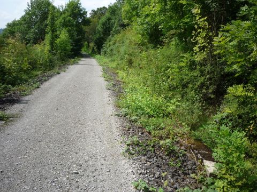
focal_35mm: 32
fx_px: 238
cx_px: 128
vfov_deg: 44.2
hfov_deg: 56.8
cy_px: 96
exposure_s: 1/500
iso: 100
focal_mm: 5.2
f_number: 4.5
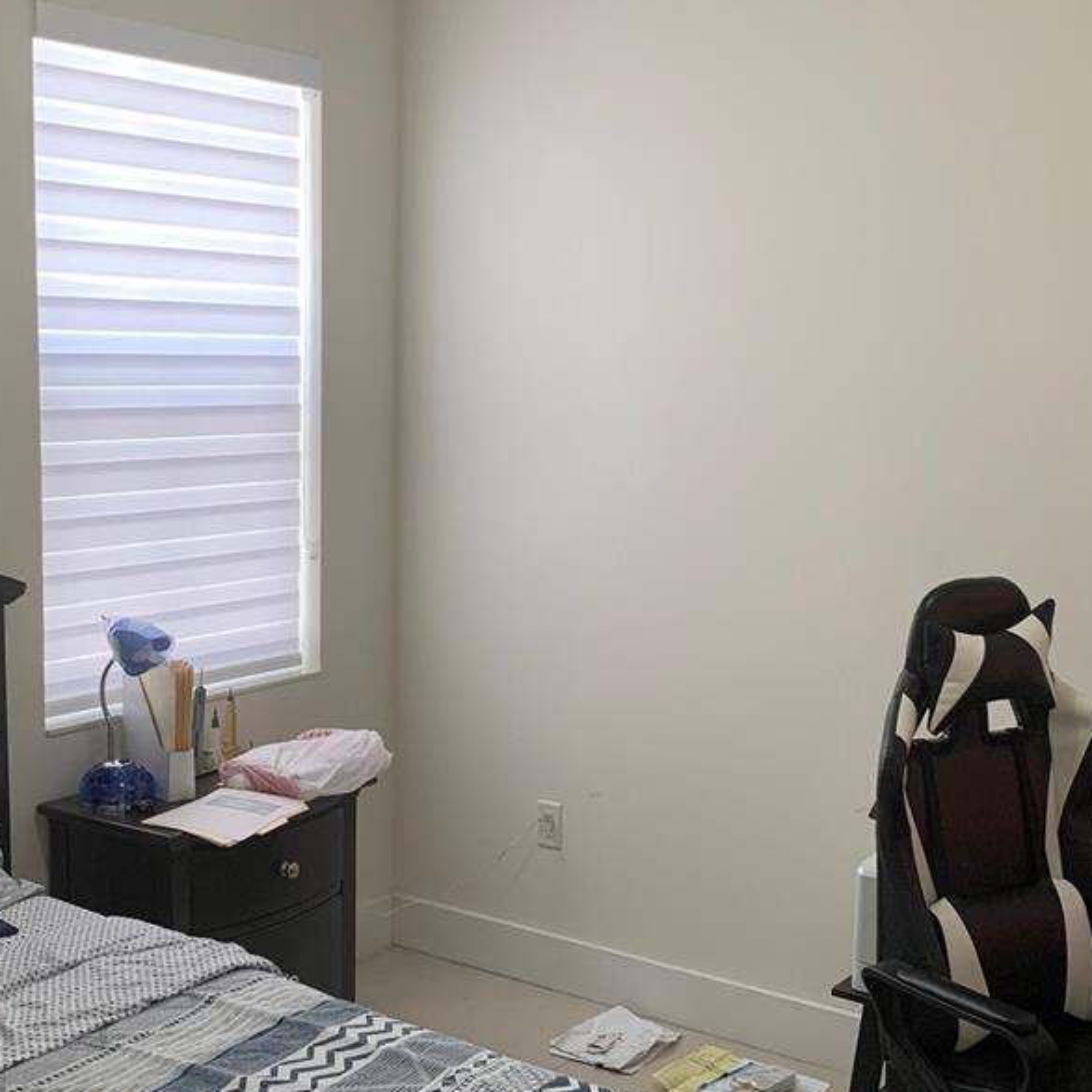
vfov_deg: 36.1
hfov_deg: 36.0
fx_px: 1677
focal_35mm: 47
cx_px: 452
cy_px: 566
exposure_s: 1/60
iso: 100
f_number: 1.8
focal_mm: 4.25
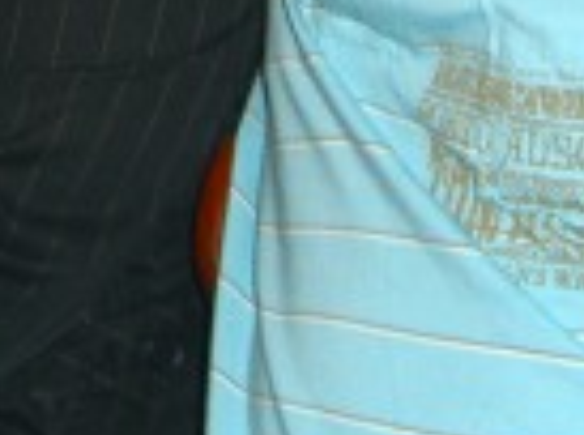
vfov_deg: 8.5
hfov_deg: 11.8
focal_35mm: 167
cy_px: -354
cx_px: 102
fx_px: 2810
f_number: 2.8
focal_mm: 7.9
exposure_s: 1/60
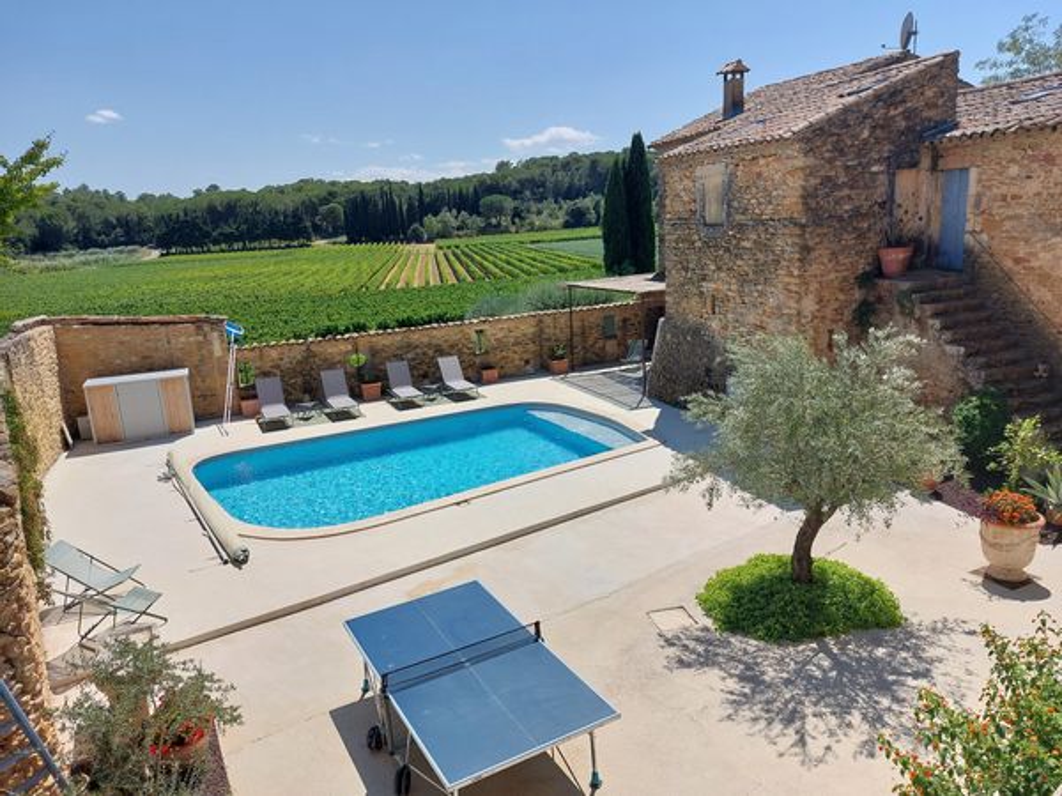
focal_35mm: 25
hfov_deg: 69.4
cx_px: 531
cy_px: 398
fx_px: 767
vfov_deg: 54.9
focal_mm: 5.23
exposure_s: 1/1474
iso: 25
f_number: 1.8
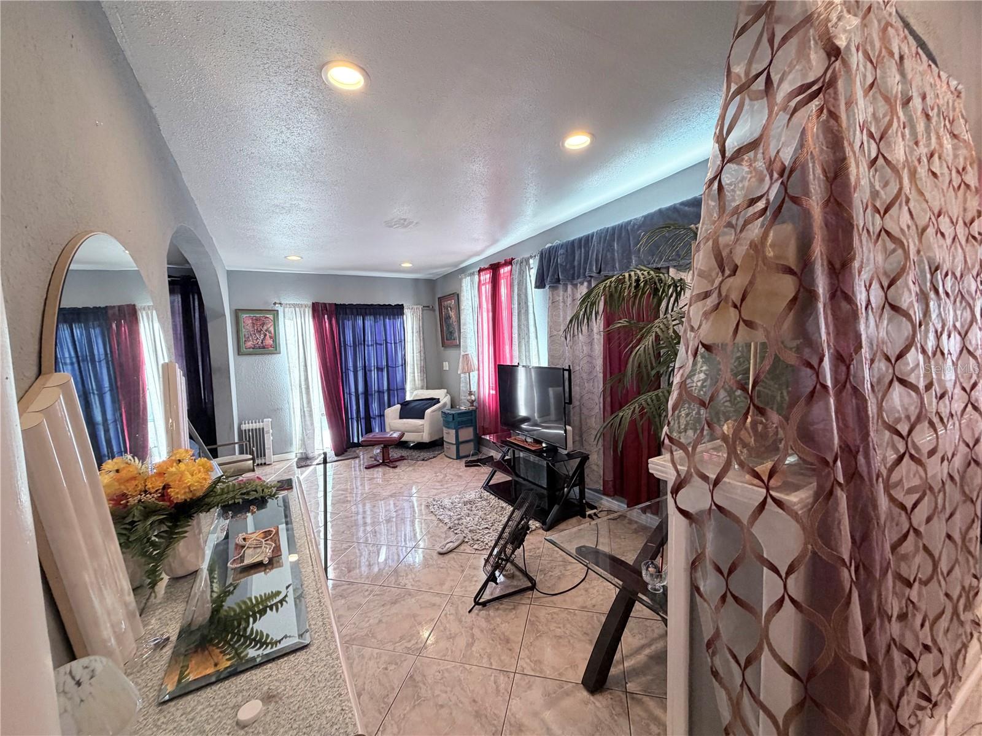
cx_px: 491
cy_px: 368
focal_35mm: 14
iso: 250
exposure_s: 1/120
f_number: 2.2
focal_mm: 2.22
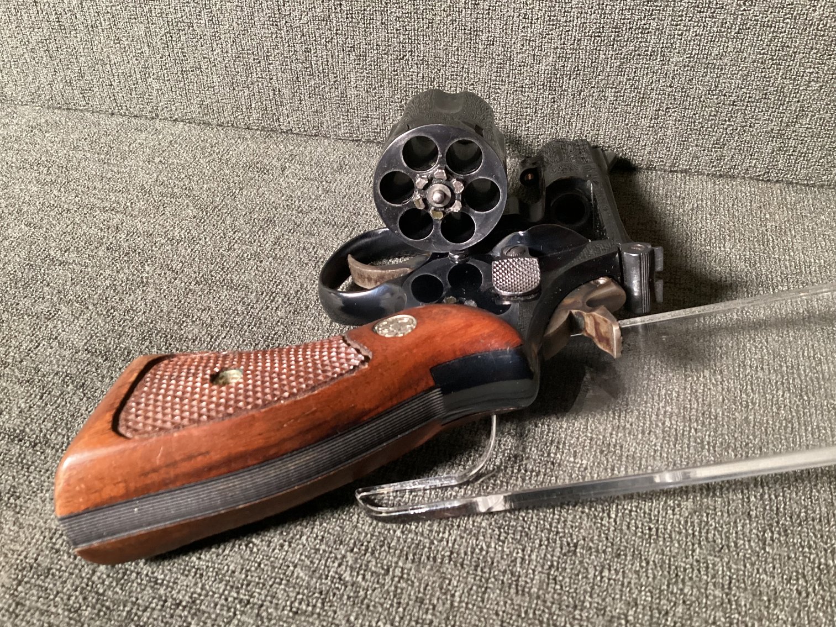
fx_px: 749
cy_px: 314
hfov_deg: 58.3
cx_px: 418
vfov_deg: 45.4
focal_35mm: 31
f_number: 2.4
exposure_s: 1/30
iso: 400
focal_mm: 3.3
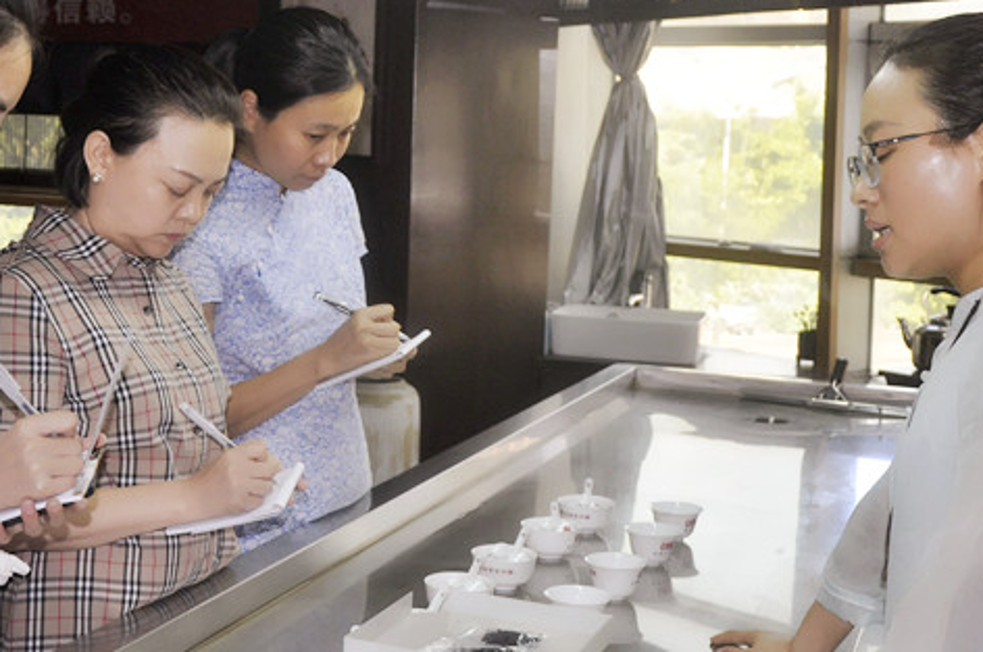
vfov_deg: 22.2
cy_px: 355
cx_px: 446
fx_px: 1663
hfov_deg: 32.9
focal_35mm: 61
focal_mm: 24
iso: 400
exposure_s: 1/125
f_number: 3.8
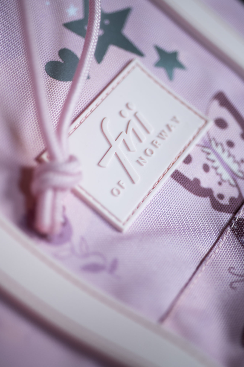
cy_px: 184
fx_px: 610
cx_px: 122
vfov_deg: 33.4
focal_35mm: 60
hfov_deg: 22.6
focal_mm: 60
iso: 320
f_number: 3.2
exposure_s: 1/100
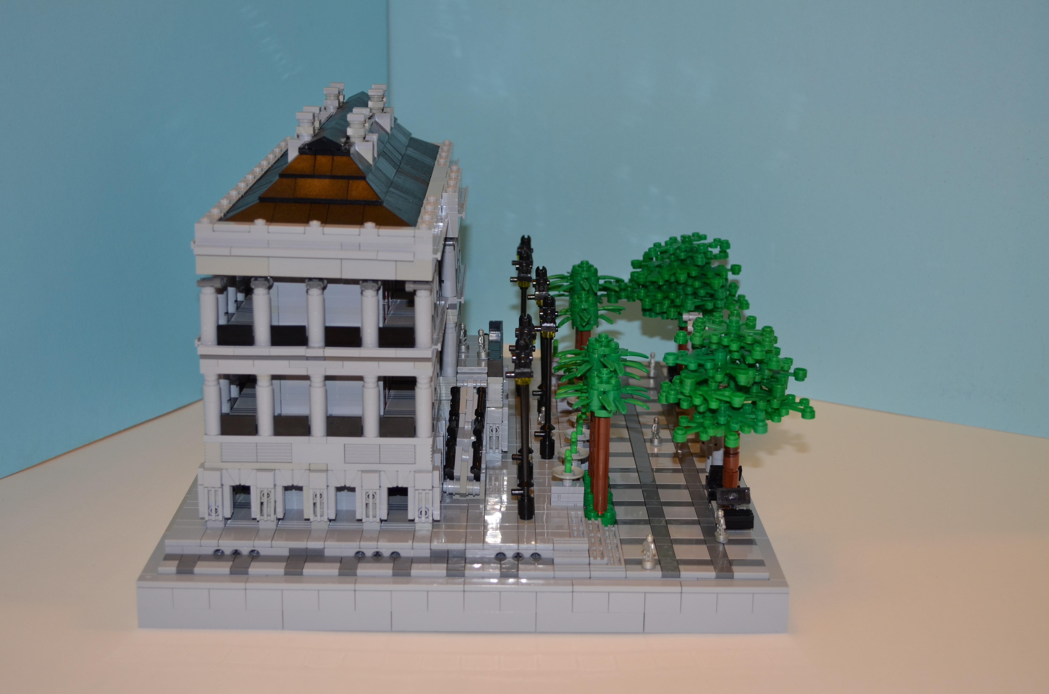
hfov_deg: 39.0
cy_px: 347
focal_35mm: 51
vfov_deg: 26.4
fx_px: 1483
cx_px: 524
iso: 200
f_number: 5.6
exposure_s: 1/30
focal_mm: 34
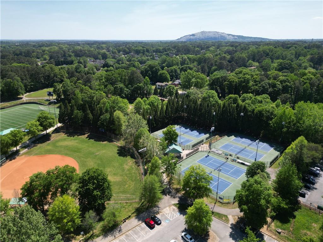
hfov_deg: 71.6
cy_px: 121
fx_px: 224
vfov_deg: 56.8
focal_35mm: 24
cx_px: 162
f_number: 1.7
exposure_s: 1/2500
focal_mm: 6.72
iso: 100
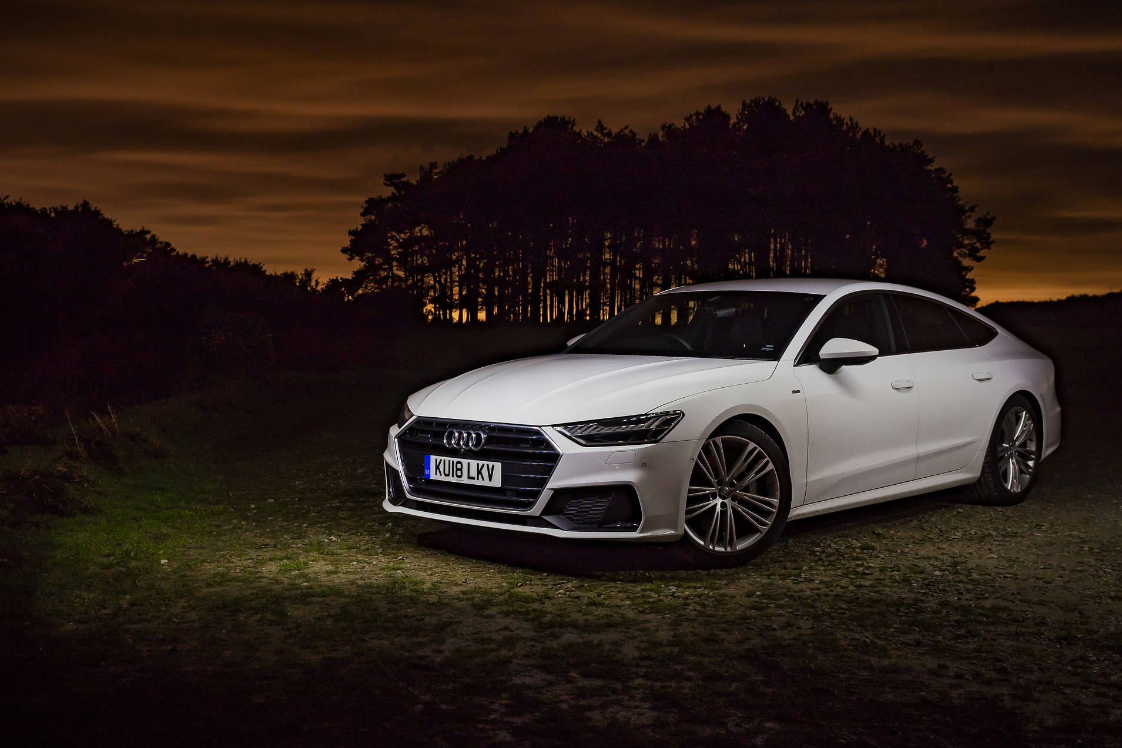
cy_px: 374
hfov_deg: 44.4
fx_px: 1371
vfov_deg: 30.5
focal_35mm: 44
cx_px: 631
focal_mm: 35
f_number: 7.1
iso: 400
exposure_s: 20
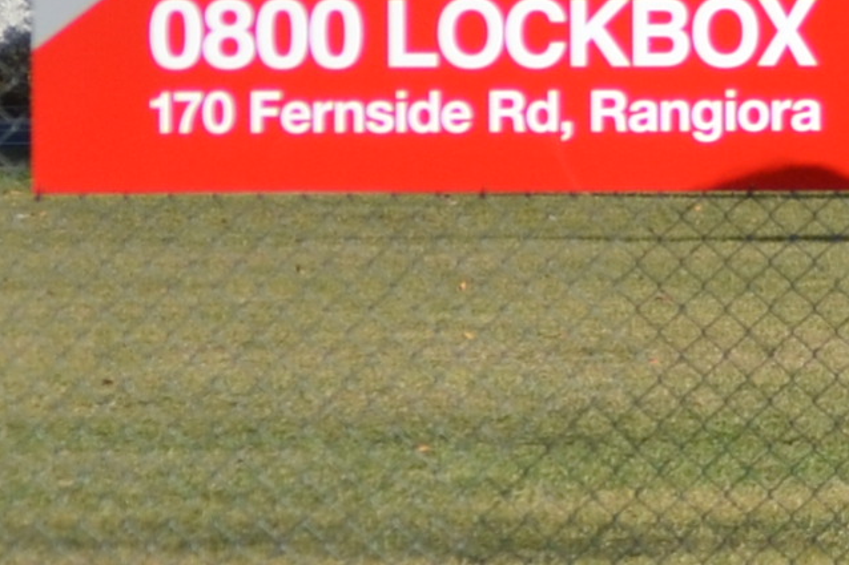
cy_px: 140
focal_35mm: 705
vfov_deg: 2.0
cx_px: 2744
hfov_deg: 2.9
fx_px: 16612
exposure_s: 1/1000
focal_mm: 65
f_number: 4.2
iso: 200
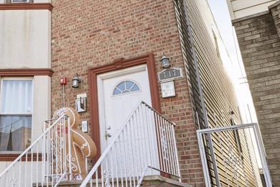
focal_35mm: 44
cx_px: 45
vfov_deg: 30.3
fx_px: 343
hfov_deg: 41.9
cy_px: 66
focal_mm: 16.8
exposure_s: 1/80
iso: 100
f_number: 8
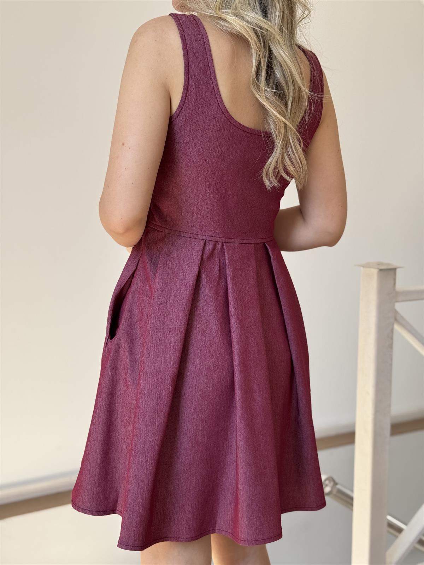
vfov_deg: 39.7
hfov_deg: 30.3
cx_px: 212
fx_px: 784
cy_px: 282
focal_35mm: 48
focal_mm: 6.76
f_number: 1.78
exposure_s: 1/283
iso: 64
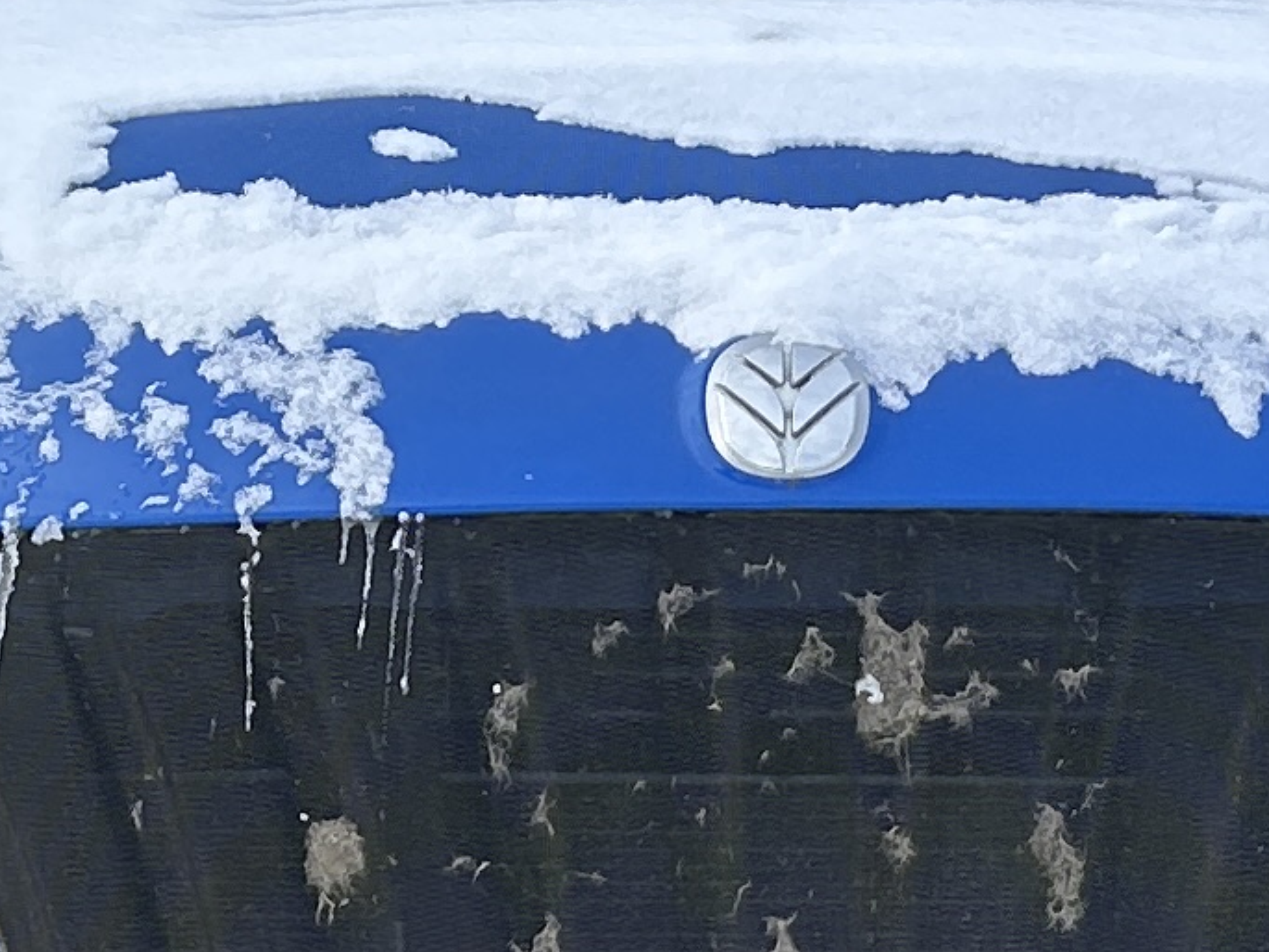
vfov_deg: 9.6
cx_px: 698
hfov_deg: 12.9
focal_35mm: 153
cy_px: 943
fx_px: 5610
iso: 50
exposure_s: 1/1779
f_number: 1.5
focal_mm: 5.7
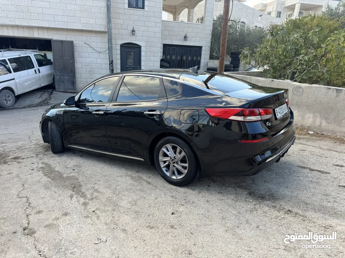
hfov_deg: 71.6
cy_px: 129
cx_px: 172
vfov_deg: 56.8
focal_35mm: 24
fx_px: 239
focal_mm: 6.76
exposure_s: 1/454
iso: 80
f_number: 1.78
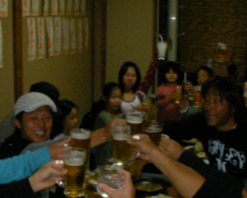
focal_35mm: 64
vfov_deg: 23.8
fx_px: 468
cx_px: 97
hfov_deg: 29.5
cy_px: 126
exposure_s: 1/30
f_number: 5.6
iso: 400
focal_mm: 6.3
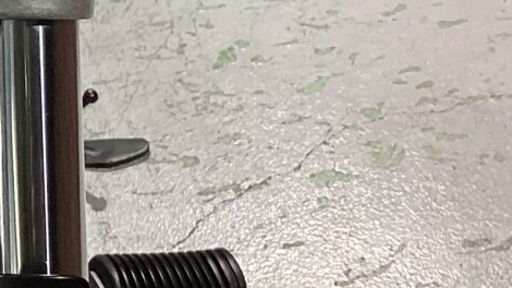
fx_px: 1873
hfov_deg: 14.2
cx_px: -326
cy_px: -166
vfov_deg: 8.5
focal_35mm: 138
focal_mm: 3.3
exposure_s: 1/60
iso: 80
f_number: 2.4
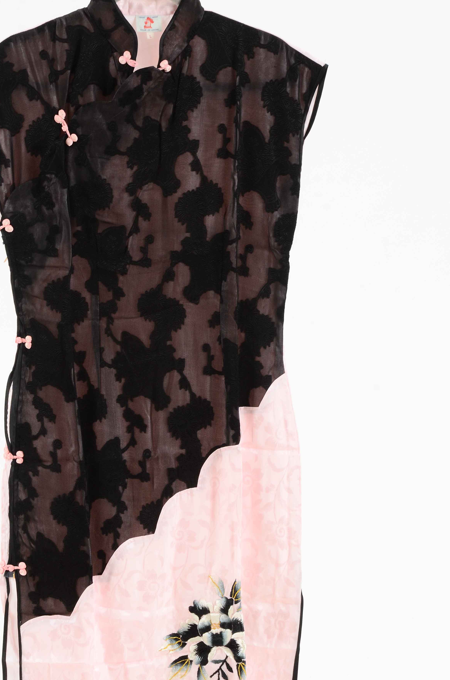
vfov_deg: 14.1
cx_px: 160
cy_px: 429
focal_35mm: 146
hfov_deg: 9.3
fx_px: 2750
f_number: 13
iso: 400
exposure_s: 1/80
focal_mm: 70
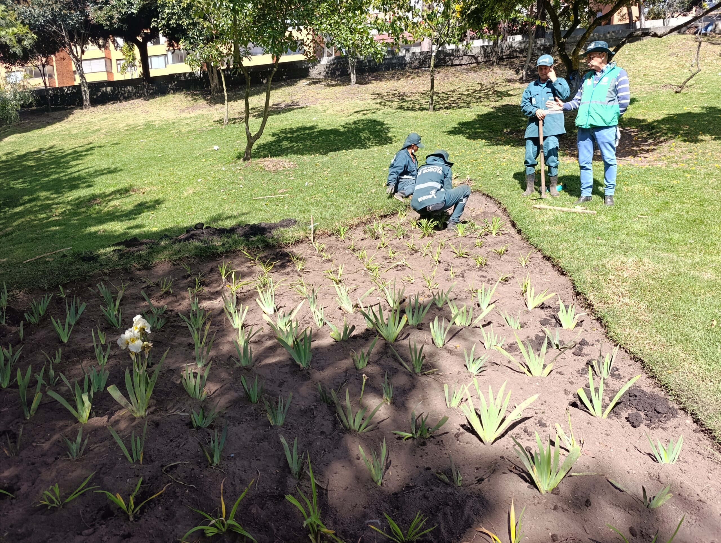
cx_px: 360
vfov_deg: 59.0
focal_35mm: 23
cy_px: 272
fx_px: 480
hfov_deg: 73.8
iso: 50
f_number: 1.6
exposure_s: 1/202
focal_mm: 6.14
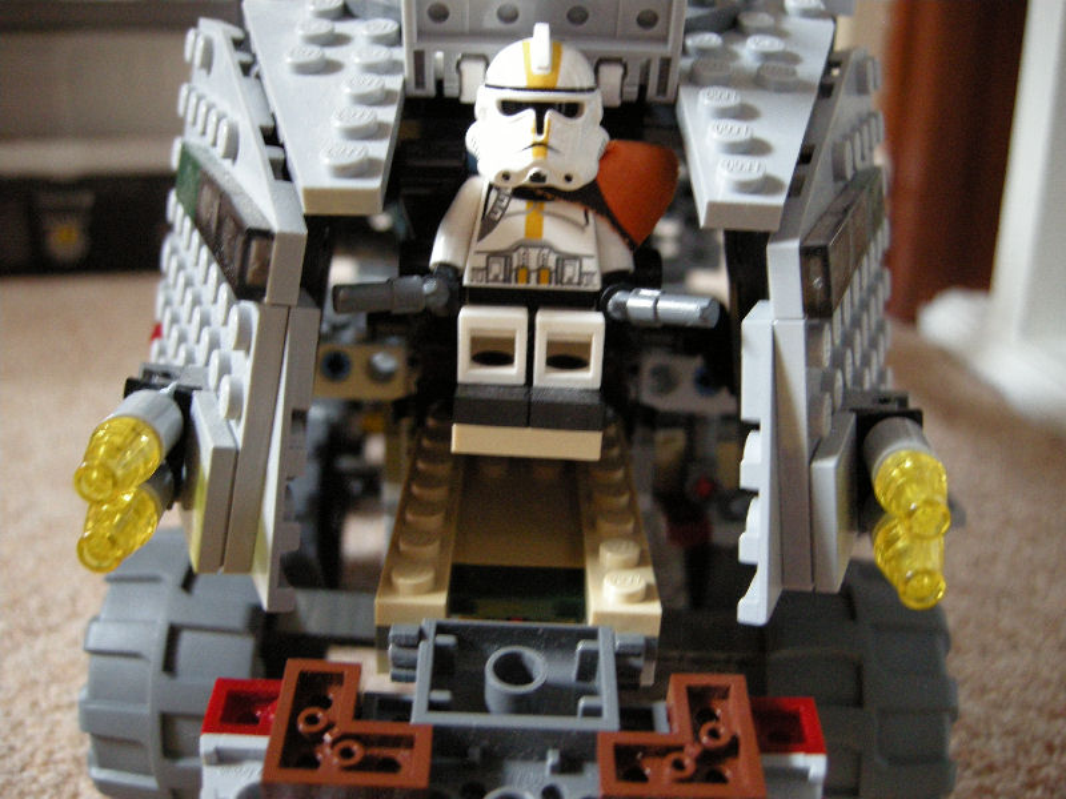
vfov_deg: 40.7
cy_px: 400
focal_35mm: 35
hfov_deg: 52.6
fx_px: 1078
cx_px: 533
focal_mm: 7.5
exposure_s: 1/22
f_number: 2.7
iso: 400
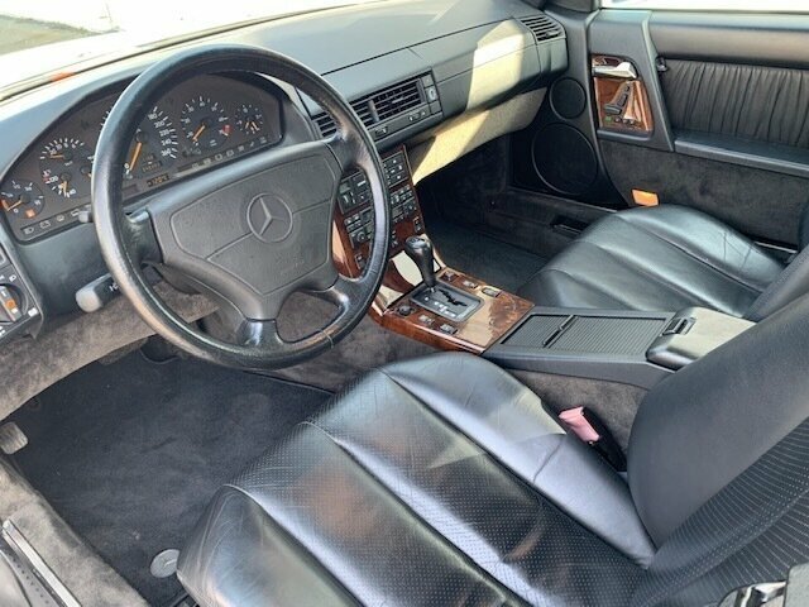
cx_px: 404
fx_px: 608
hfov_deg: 67.3
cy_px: 304
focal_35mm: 26
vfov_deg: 53.1
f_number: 1.8
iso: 100
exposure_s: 1/87
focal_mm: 4.25
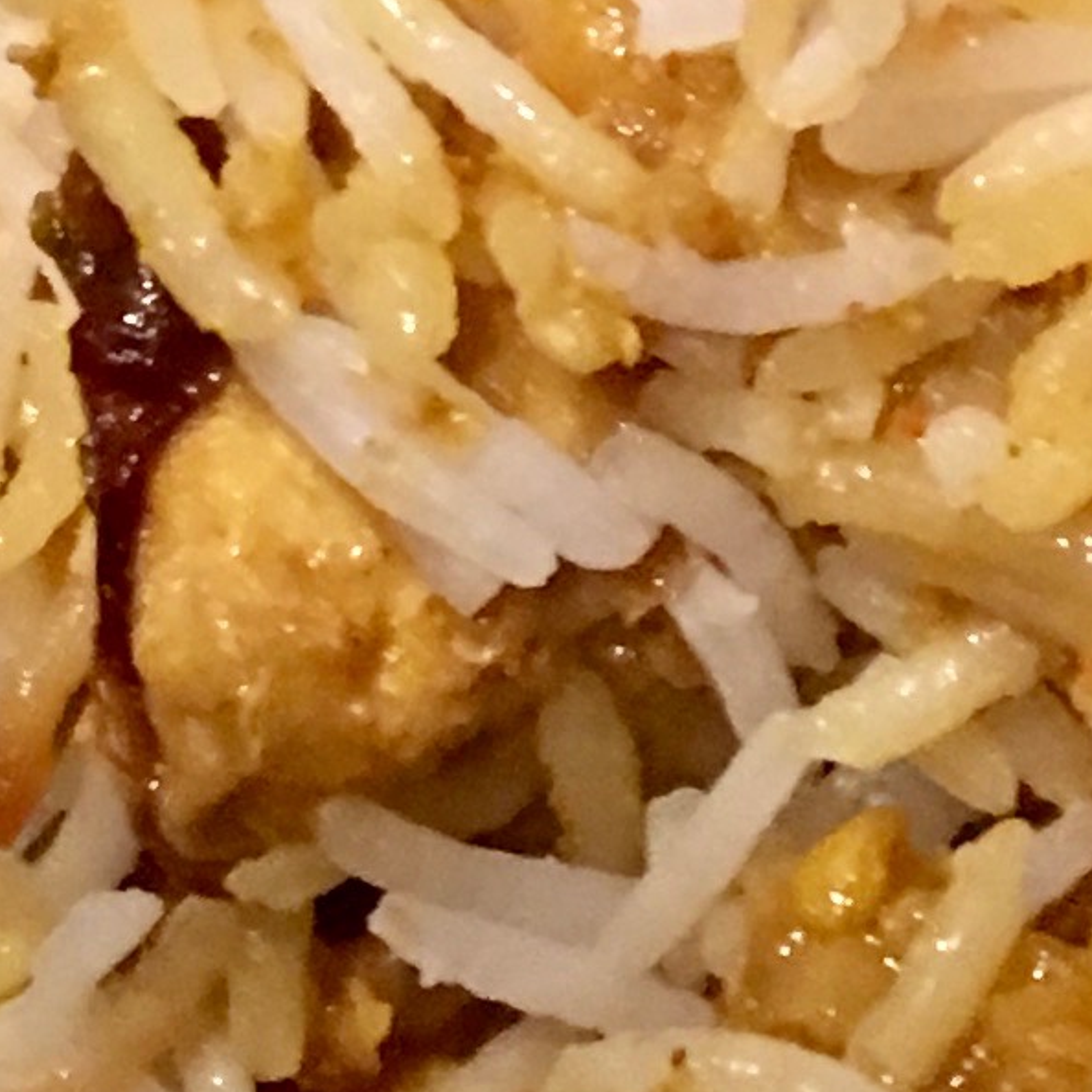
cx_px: 1772
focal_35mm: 174
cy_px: -1092
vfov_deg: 9.4
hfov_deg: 9.7
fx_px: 6210
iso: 100
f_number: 2.2
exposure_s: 1/15
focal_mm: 4.15
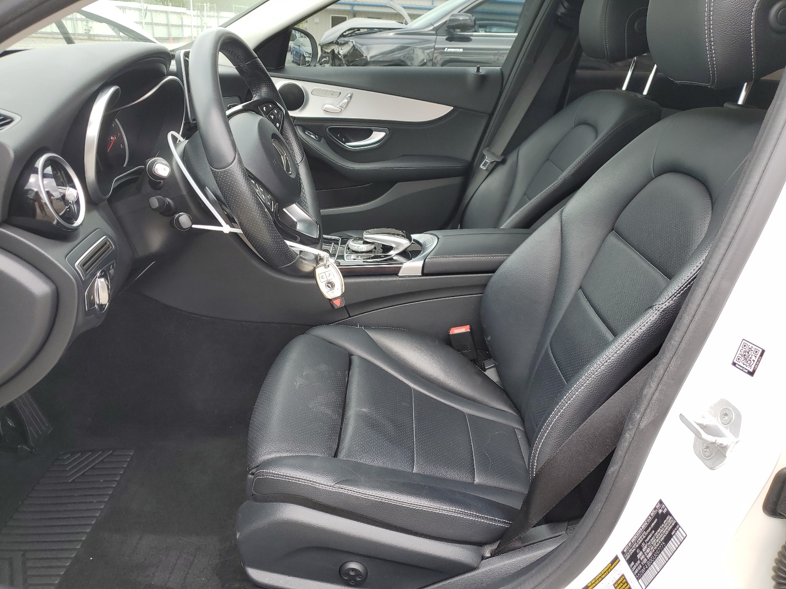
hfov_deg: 67.3
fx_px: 590
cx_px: 393
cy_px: 294
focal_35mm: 26
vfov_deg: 53.1
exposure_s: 1/286
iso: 50
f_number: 1.5
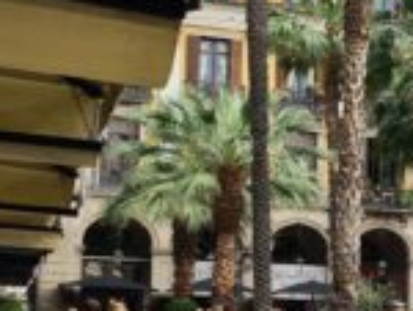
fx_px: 1589
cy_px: 278
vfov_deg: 11.1
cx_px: 1027
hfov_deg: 11.7
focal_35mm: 133
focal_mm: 5.4
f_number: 1.8
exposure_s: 1/882
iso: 50
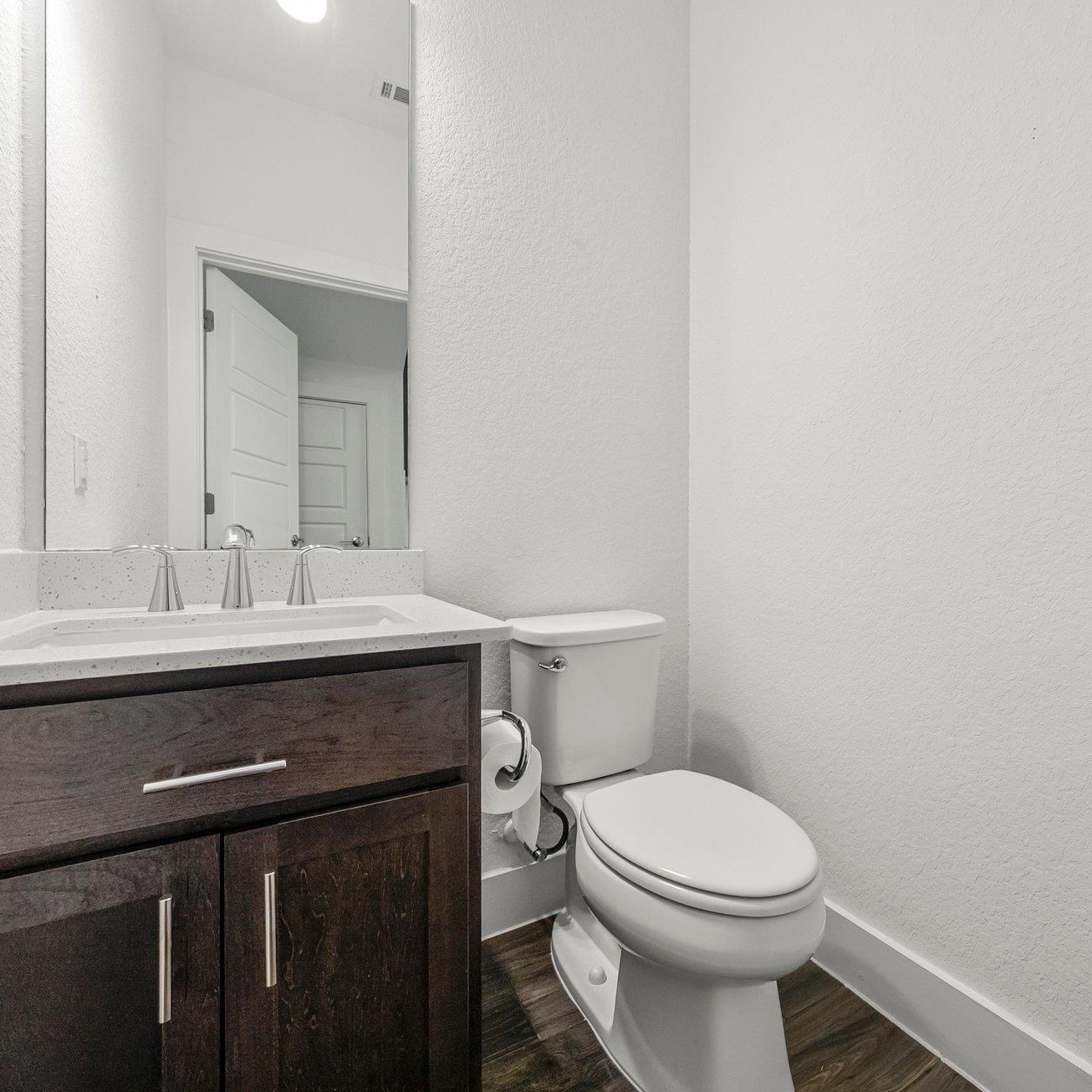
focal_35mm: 16
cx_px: 617
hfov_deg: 87.0
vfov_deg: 87.4
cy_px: 547
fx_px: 571
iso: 1250
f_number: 11
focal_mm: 12
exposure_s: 1/4
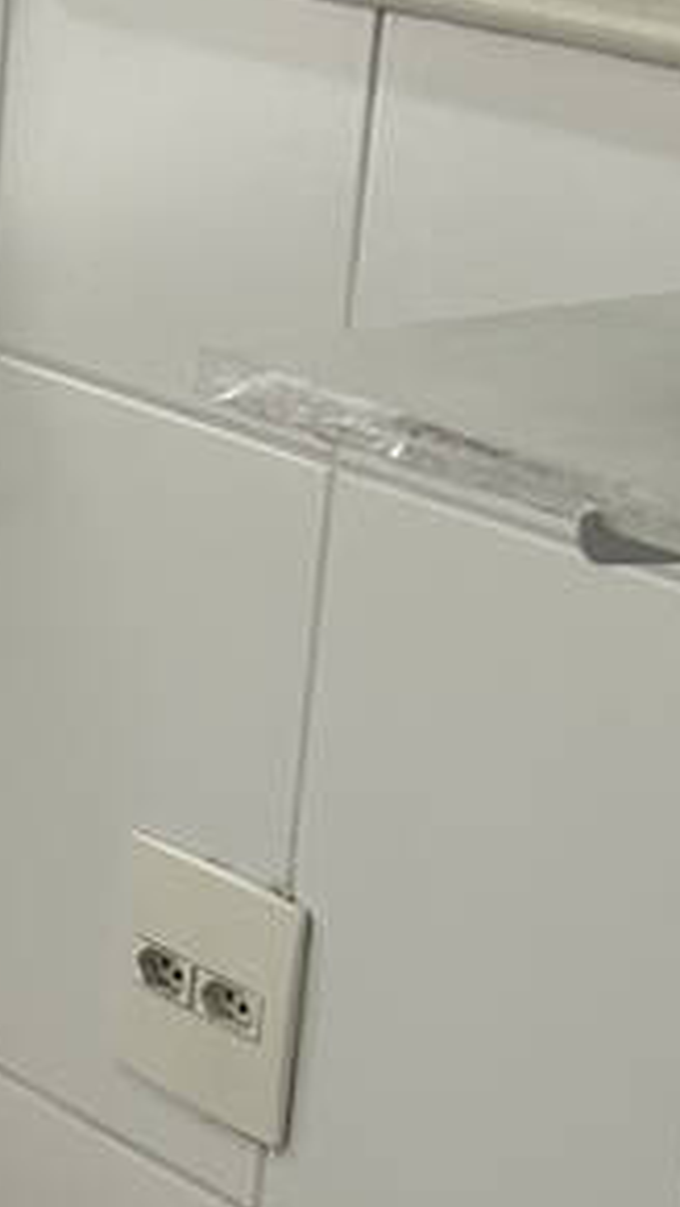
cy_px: 1074
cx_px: -1061
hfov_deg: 7.9
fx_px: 4481
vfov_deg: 15.2
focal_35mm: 140
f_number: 1.5
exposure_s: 1/120
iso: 40
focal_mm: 5.7
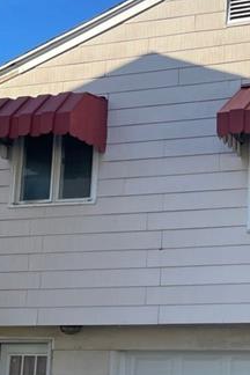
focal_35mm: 64
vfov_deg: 31.1
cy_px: 258
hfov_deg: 20.1
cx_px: 287
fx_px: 667
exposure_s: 1/1689
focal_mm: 4.2
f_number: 1.6
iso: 32
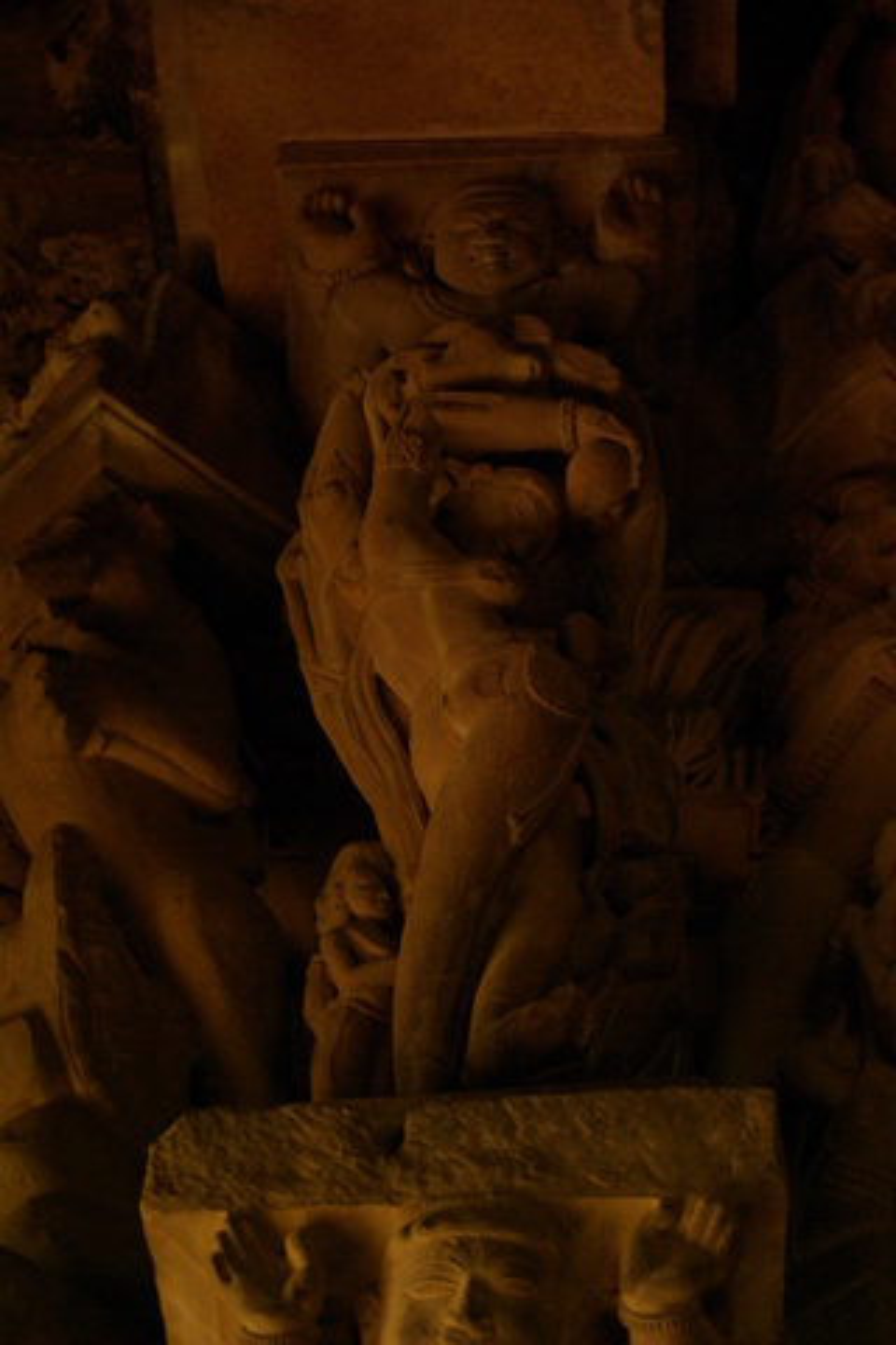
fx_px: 3080
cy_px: 672
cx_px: 448
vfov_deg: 24.6
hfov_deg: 16.6
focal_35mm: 82
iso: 800
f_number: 5.6
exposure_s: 1/6
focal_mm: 55
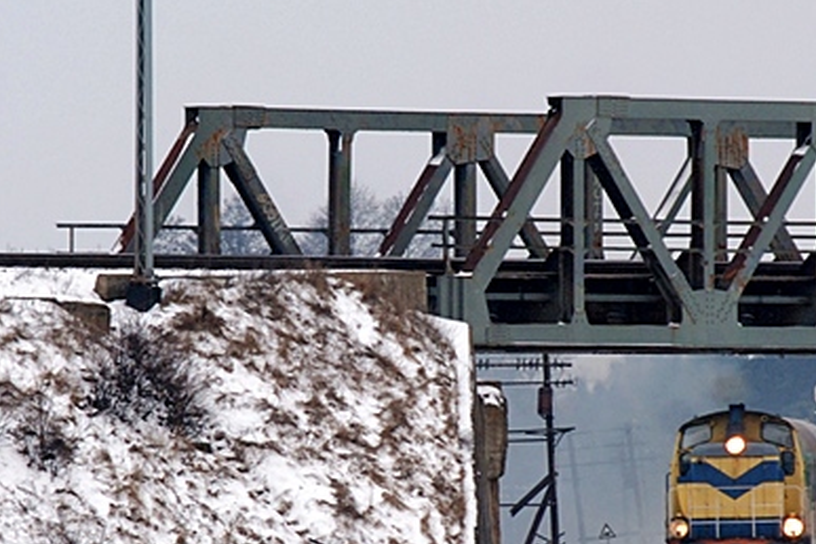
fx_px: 11242
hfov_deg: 4.2
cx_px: 734
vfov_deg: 2.8
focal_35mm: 496
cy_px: 284
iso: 200
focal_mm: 160
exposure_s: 1/250
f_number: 8
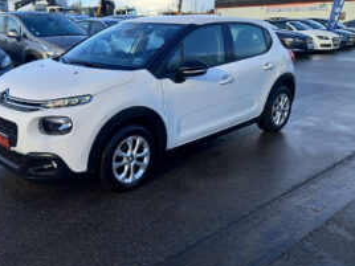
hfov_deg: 51.9
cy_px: 121
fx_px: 359
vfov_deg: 40.7
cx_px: 127
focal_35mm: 35
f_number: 2
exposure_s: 1/248
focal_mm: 4.6
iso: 25
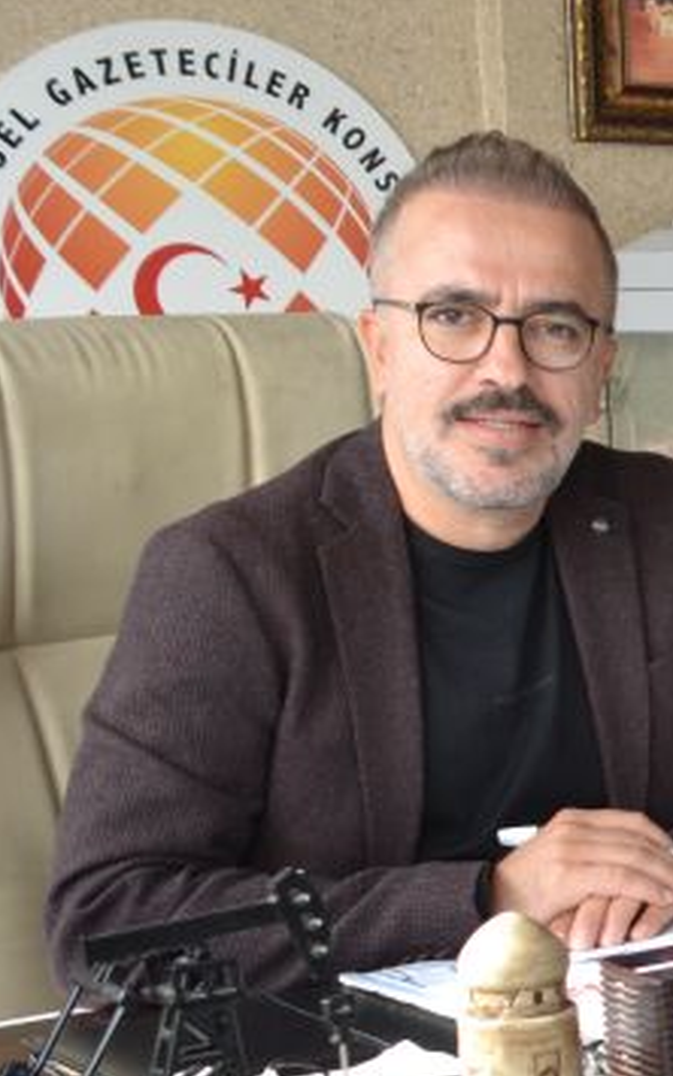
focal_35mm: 93
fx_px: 2728
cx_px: 1607
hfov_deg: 11.6
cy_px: 812
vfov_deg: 22.1
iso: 400
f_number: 4
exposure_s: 1/60
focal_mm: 20
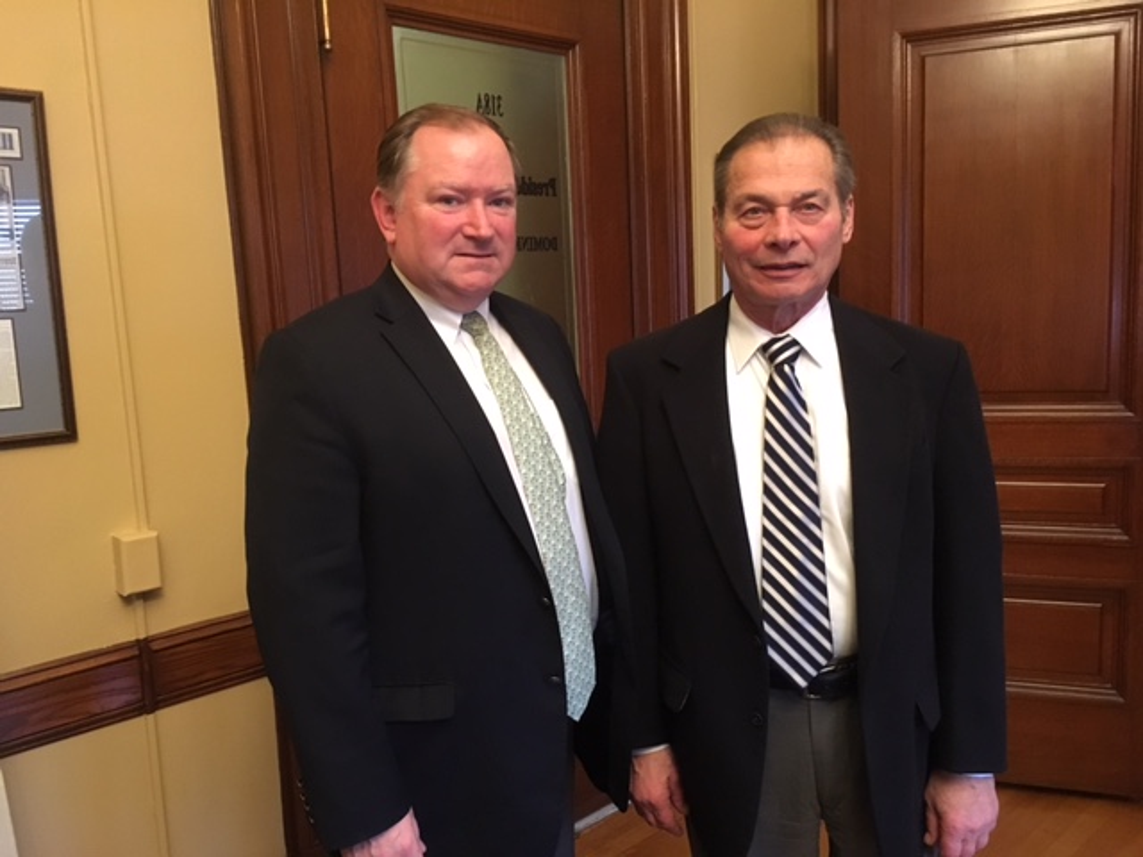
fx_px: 958
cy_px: 428
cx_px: 572
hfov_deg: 61.7
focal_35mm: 29
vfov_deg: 48.2
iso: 320
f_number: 2.2
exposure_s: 1/15
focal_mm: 4.15
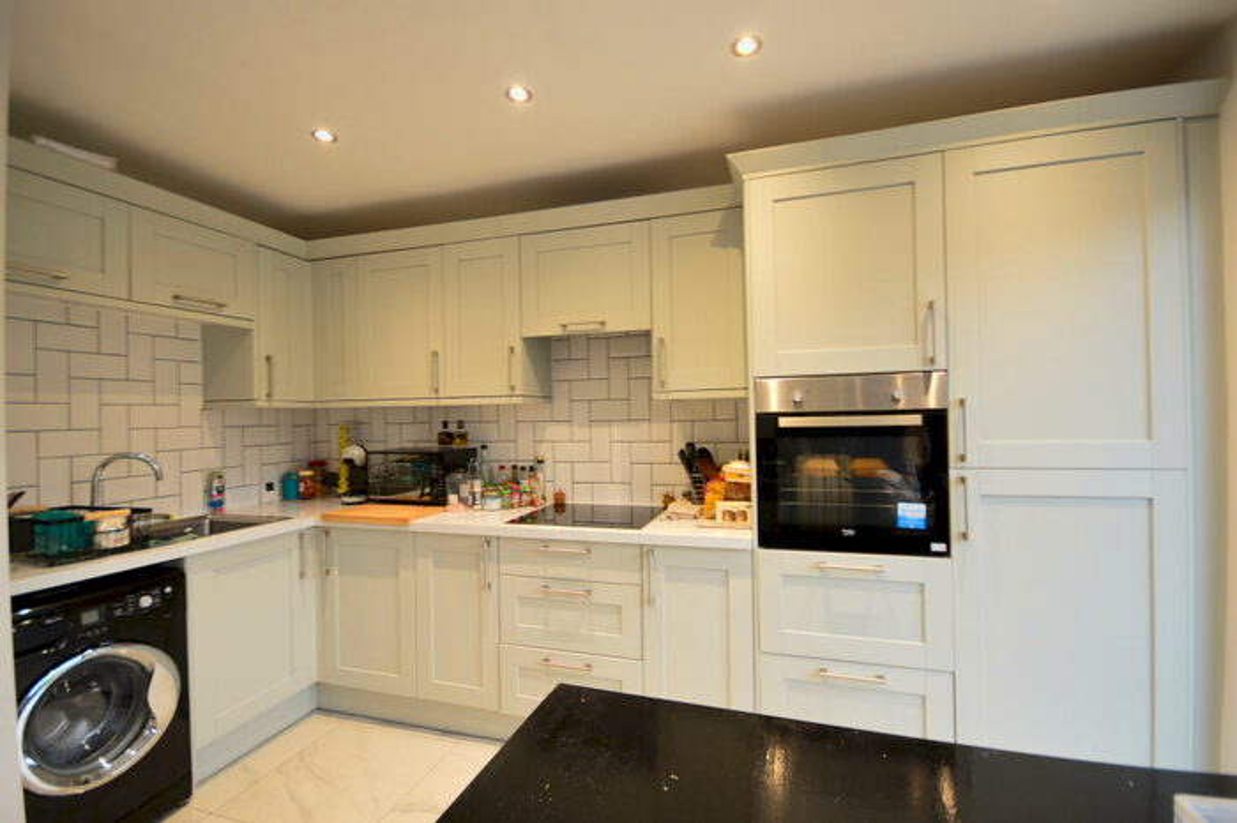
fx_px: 515
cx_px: 618
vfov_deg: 77.3
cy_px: 412
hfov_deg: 100.4
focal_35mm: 15
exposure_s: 1/15
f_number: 4
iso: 400
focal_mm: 10
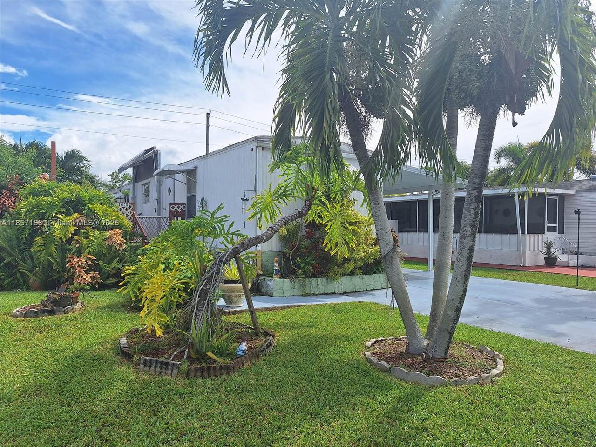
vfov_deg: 58.9
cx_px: 298
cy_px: 224
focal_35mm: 23
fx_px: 396
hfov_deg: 73.9
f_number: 1.8
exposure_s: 1/3472
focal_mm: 5.54
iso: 40
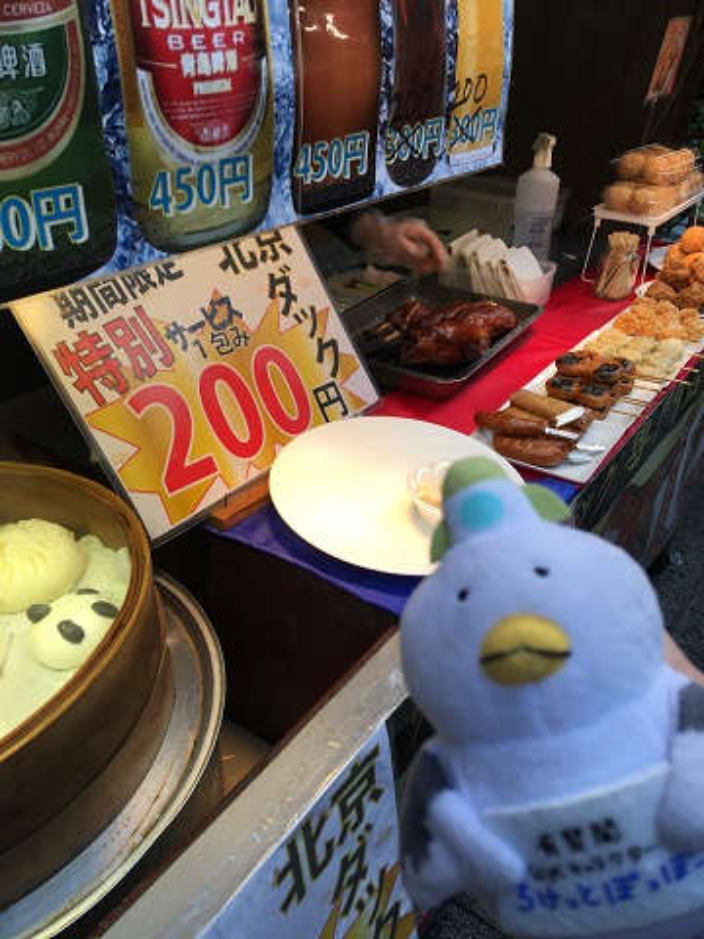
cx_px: 352
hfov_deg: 48.2
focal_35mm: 29
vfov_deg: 61.7
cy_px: 470
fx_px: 786
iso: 32
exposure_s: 1/120
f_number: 2.2
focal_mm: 4.15
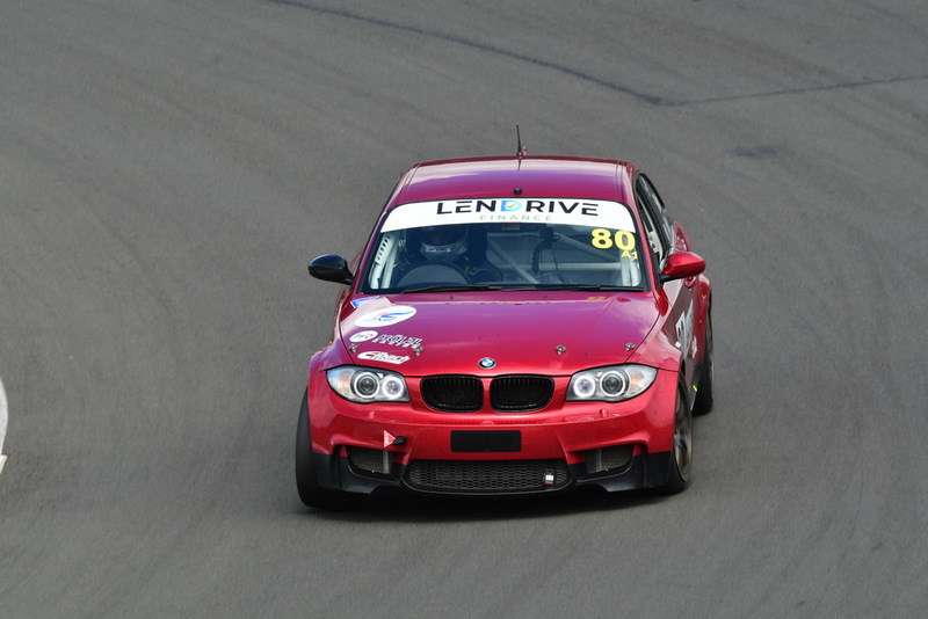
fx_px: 11990
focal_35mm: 465
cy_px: 310
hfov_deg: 4.4
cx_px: 464
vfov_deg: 3.0
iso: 320
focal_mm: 310
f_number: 11
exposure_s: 1/250
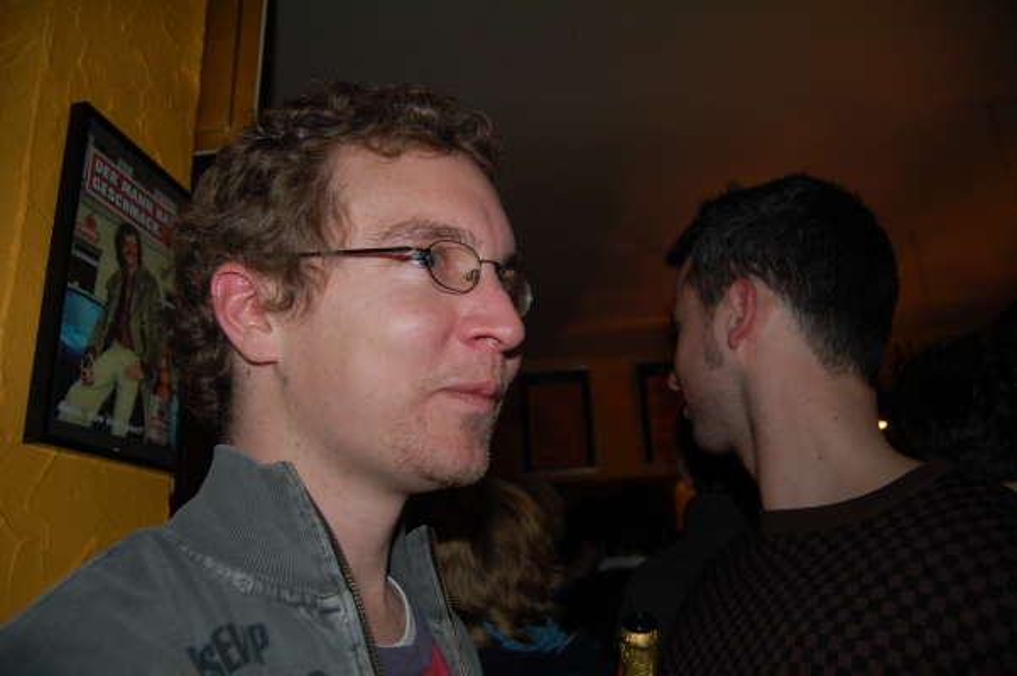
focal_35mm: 27
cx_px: 508
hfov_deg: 67.4
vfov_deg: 47.8
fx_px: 762
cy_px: 338
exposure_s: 1/60
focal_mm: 18
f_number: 3.5
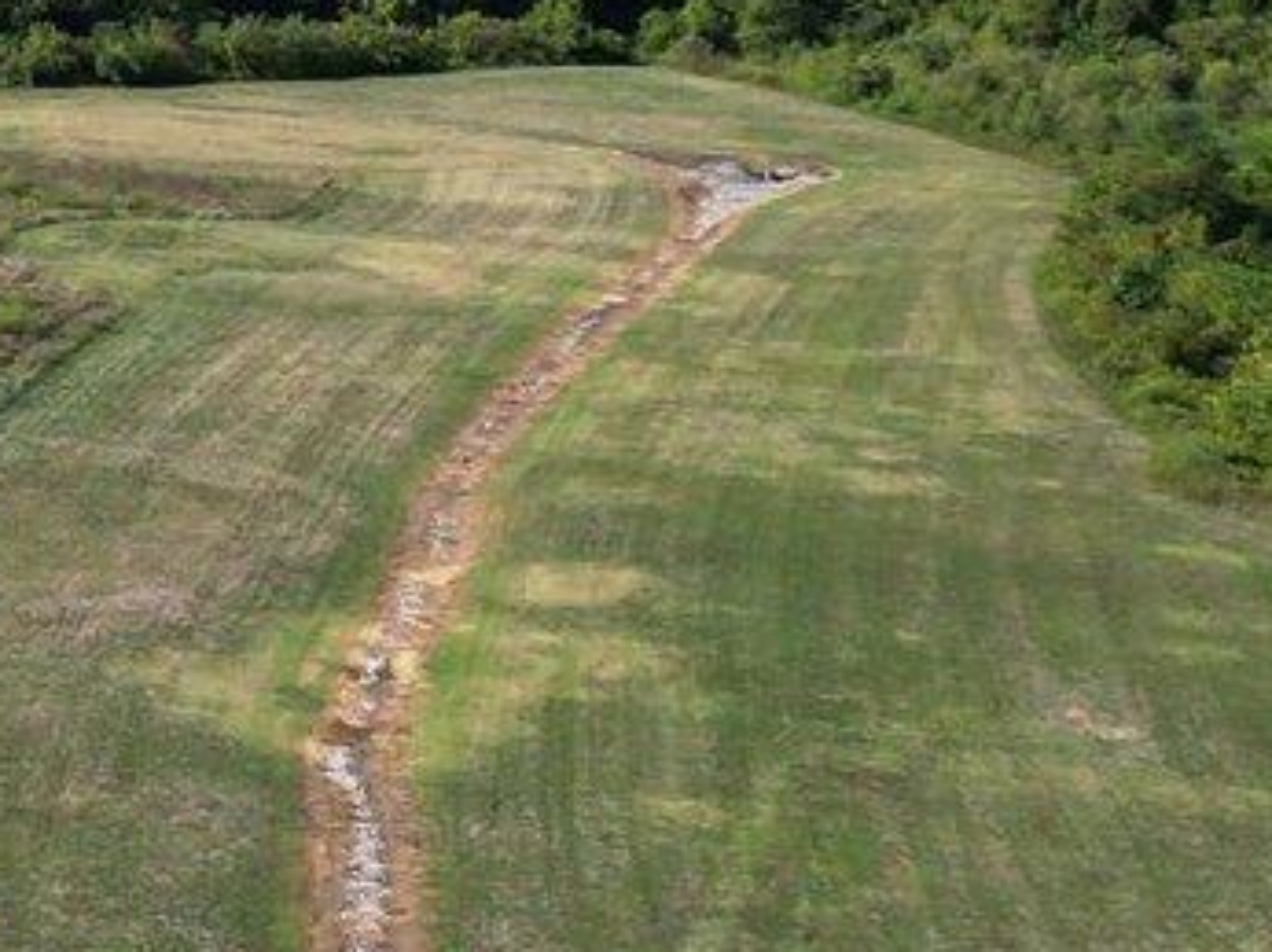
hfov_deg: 15.0
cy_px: 13
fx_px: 3856
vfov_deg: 13.9
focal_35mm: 105
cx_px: -1322
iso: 110
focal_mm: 6.72
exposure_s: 1/2000
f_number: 1.7
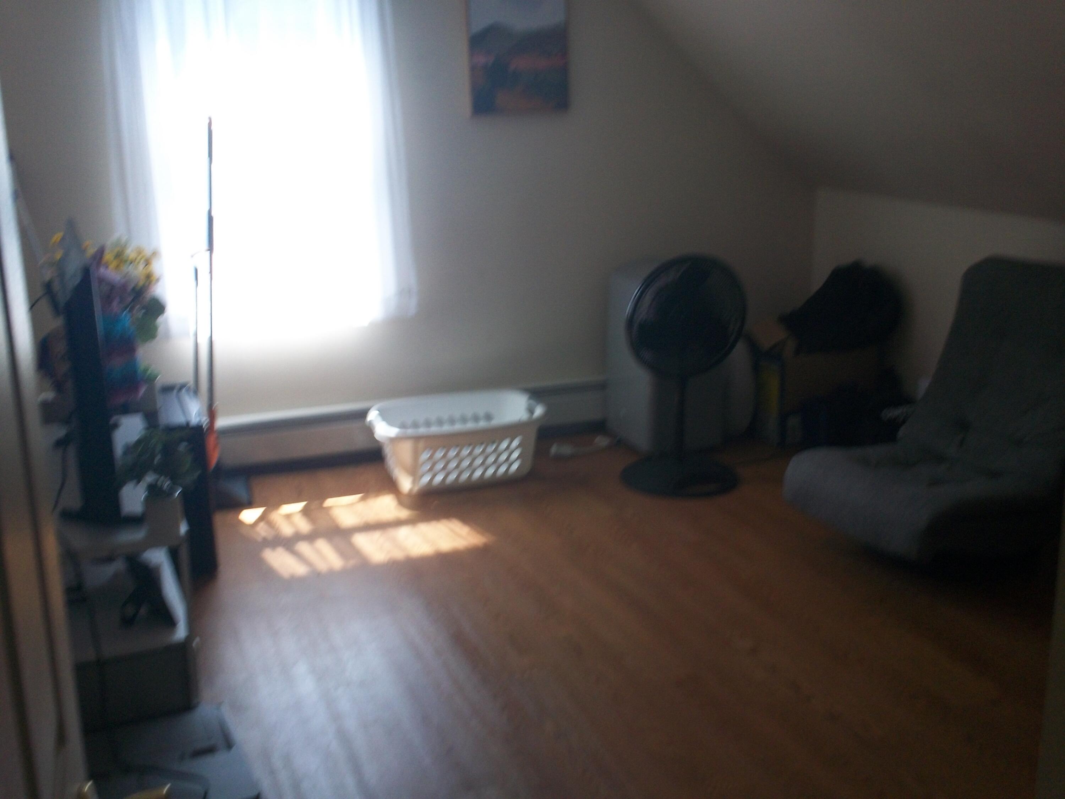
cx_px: 532
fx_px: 1169
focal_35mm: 38
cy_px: 400
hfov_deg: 49.0
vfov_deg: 37.7
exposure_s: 1/40
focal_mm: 6.3
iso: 80
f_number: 4.5
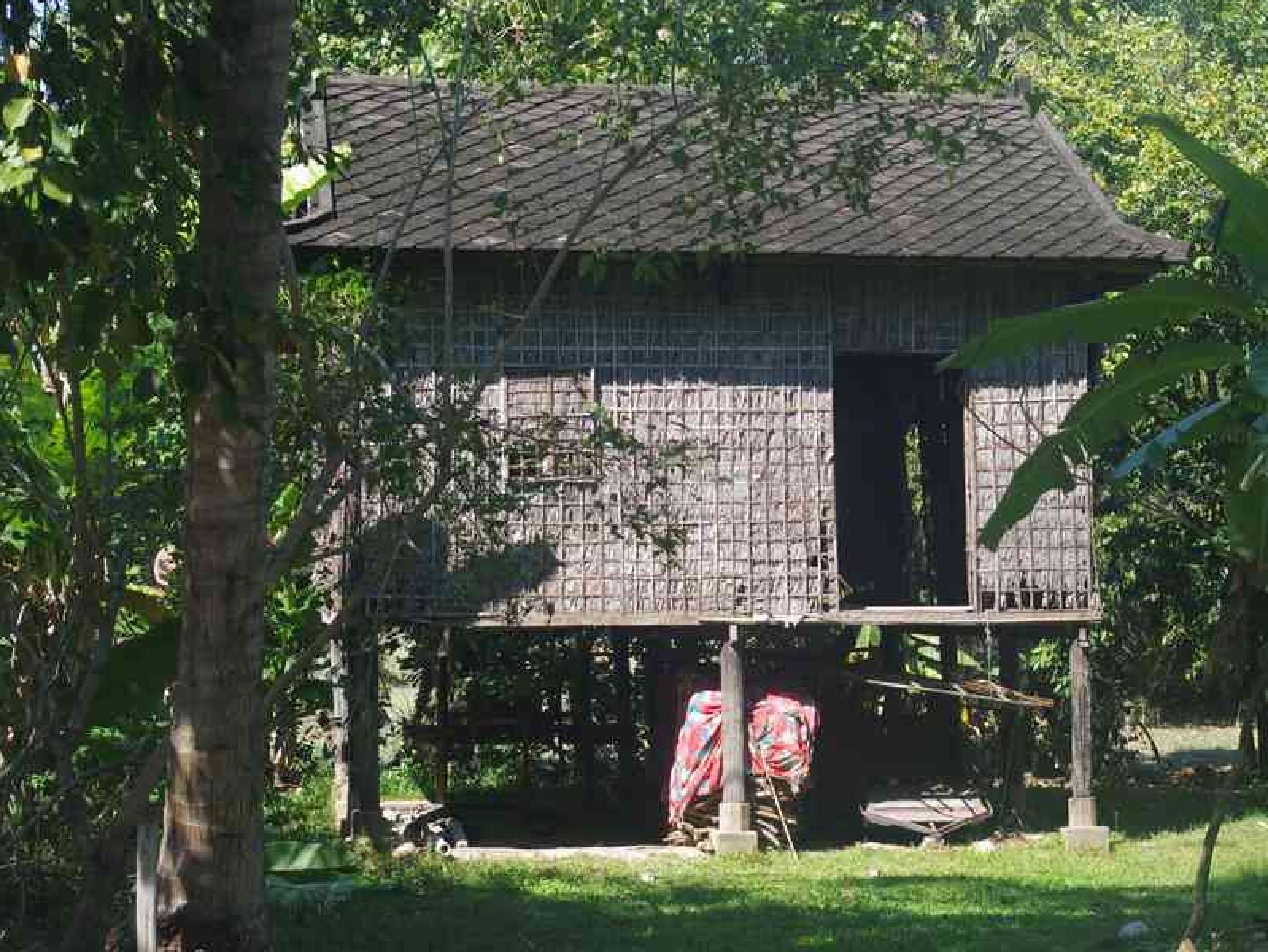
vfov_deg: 19.0
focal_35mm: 78
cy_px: 466
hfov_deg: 25.1
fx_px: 2843
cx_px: 765
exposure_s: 1/80
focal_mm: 43
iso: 200
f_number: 8
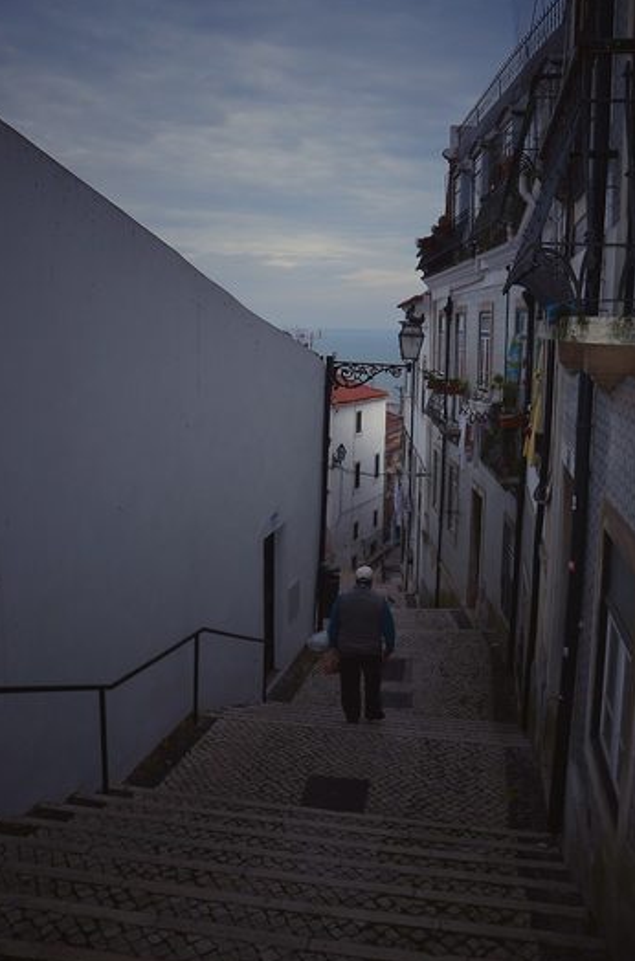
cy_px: 420
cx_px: 353
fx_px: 1465
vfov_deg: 36.3
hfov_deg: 24.4
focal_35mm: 55
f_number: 7.1
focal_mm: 32
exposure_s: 1/250
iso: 200
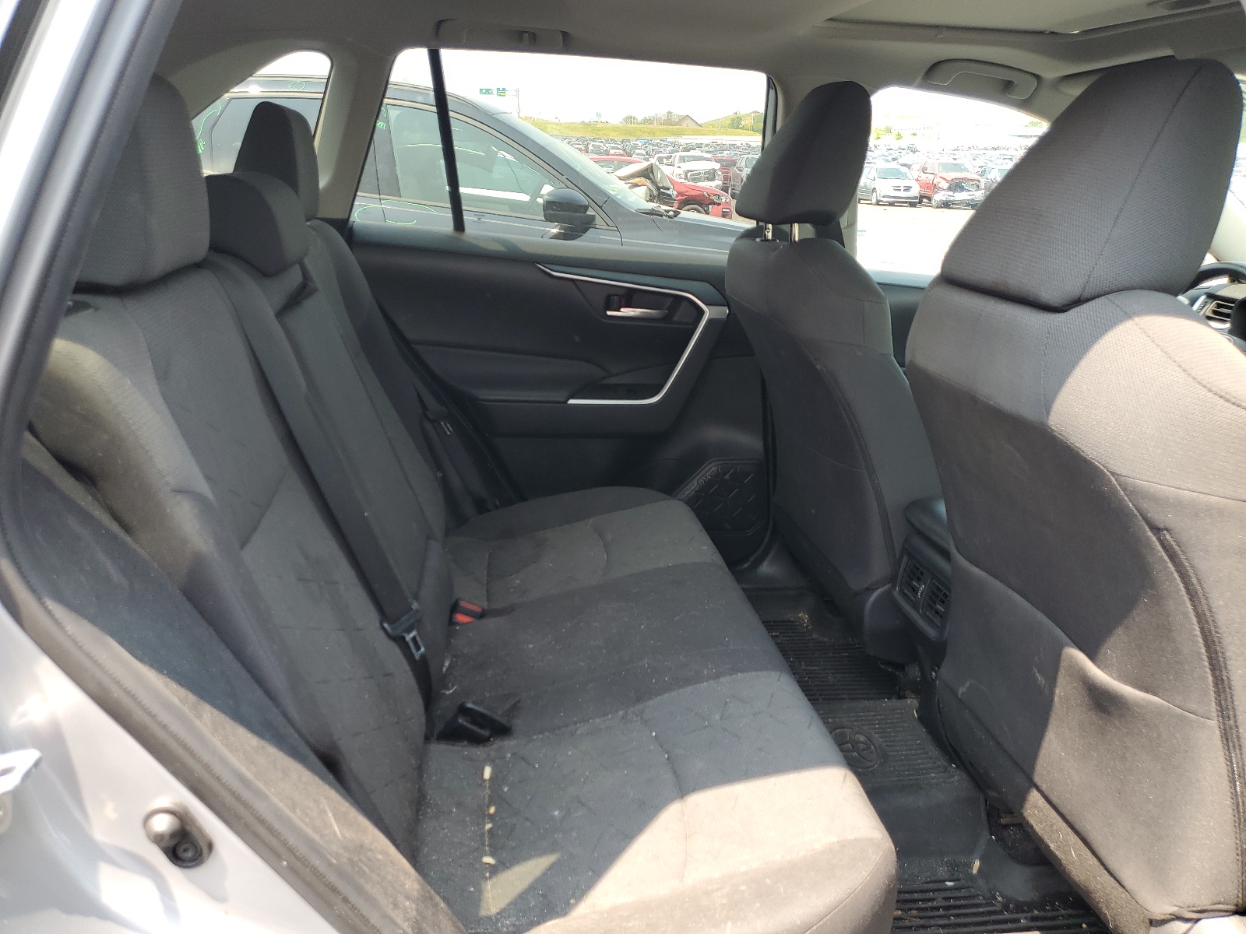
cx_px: 623
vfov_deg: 53.1
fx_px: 936
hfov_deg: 67.3
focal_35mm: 26
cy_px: 467
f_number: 1.5
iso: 50
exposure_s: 1/256
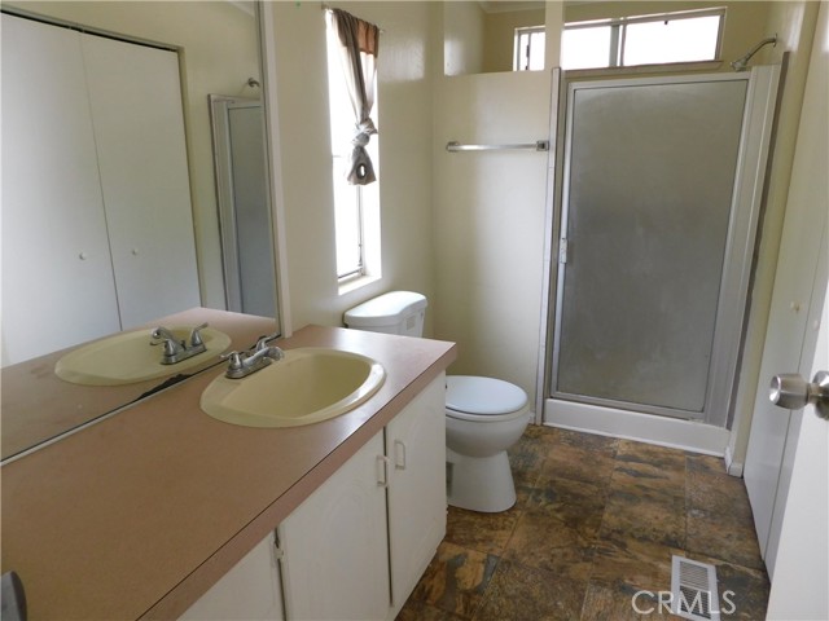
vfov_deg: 58.9
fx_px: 551
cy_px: 310
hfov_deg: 73.9
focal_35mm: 23
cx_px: 414
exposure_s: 1/30
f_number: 3
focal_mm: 4
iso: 140
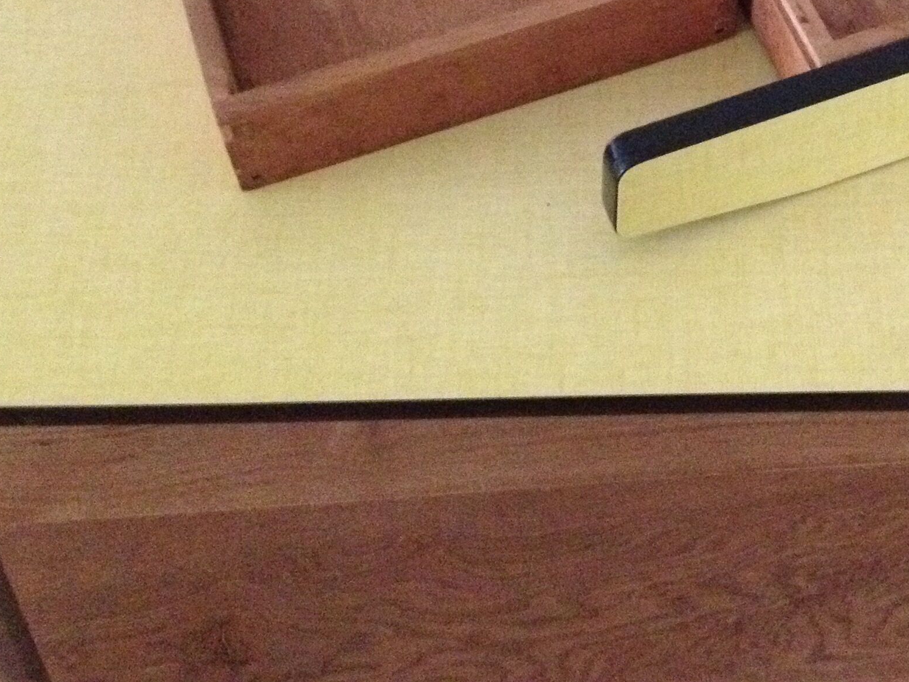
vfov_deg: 19.5
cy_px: -27
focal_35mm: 73
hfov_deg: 26.3
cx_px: 699
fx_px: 1917
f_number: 2.4
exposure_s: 1/15
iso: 800
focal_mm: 4.28
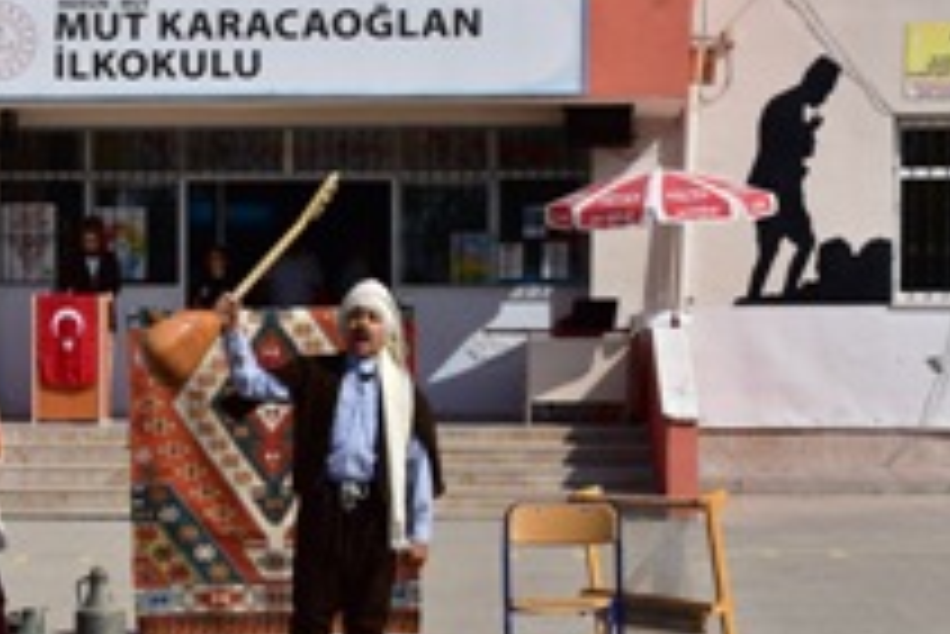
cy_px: 407
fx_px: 2273
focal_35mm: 86
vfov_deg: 15.9
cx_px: 320
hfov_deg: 23.5
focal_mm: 27
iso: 100
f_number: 5.6
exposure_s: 1/1000
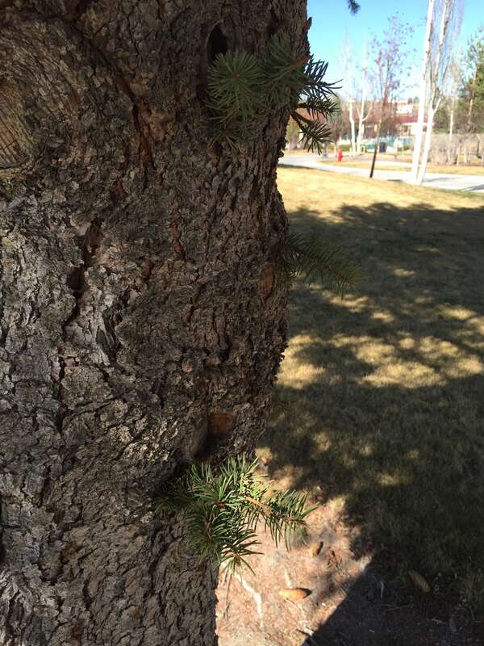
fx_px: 541
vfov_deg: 61.7
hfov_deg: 48.2
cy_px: 323
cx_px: 242
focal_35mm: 29
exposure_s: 1/618
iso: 32
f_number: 2.2
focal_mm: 4.15
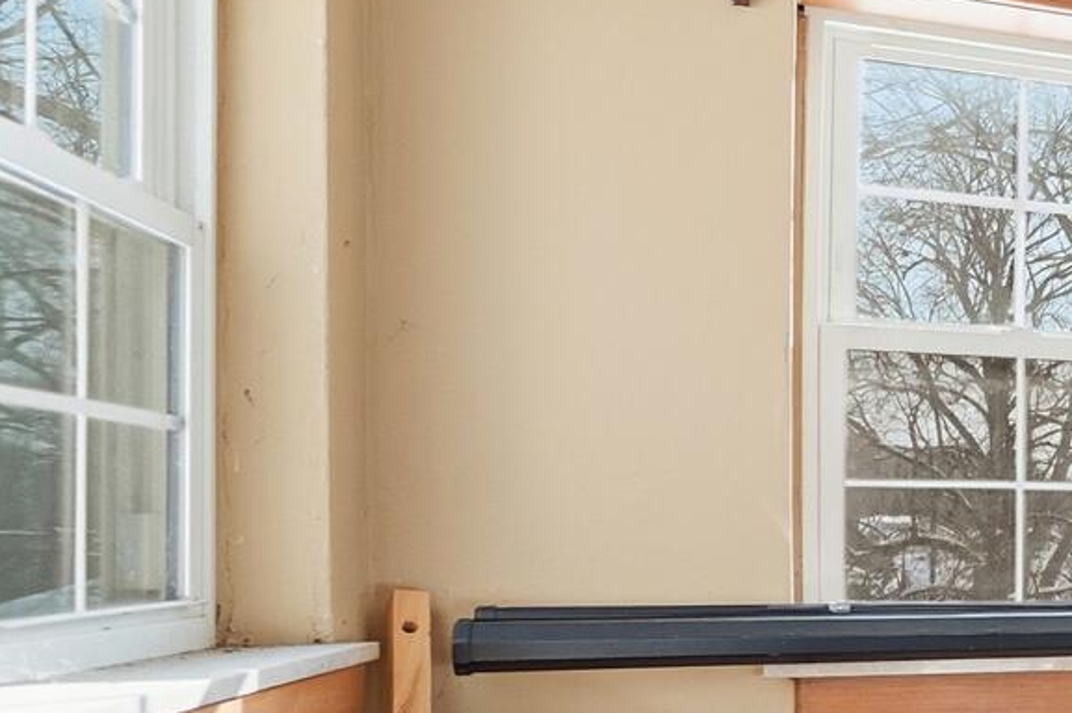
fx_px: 1547
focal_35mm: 52
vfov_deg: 25.4
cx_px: 1793
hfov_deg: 24.2
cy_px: 589
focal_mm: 10
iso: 100
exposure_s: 1/4000
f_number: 4
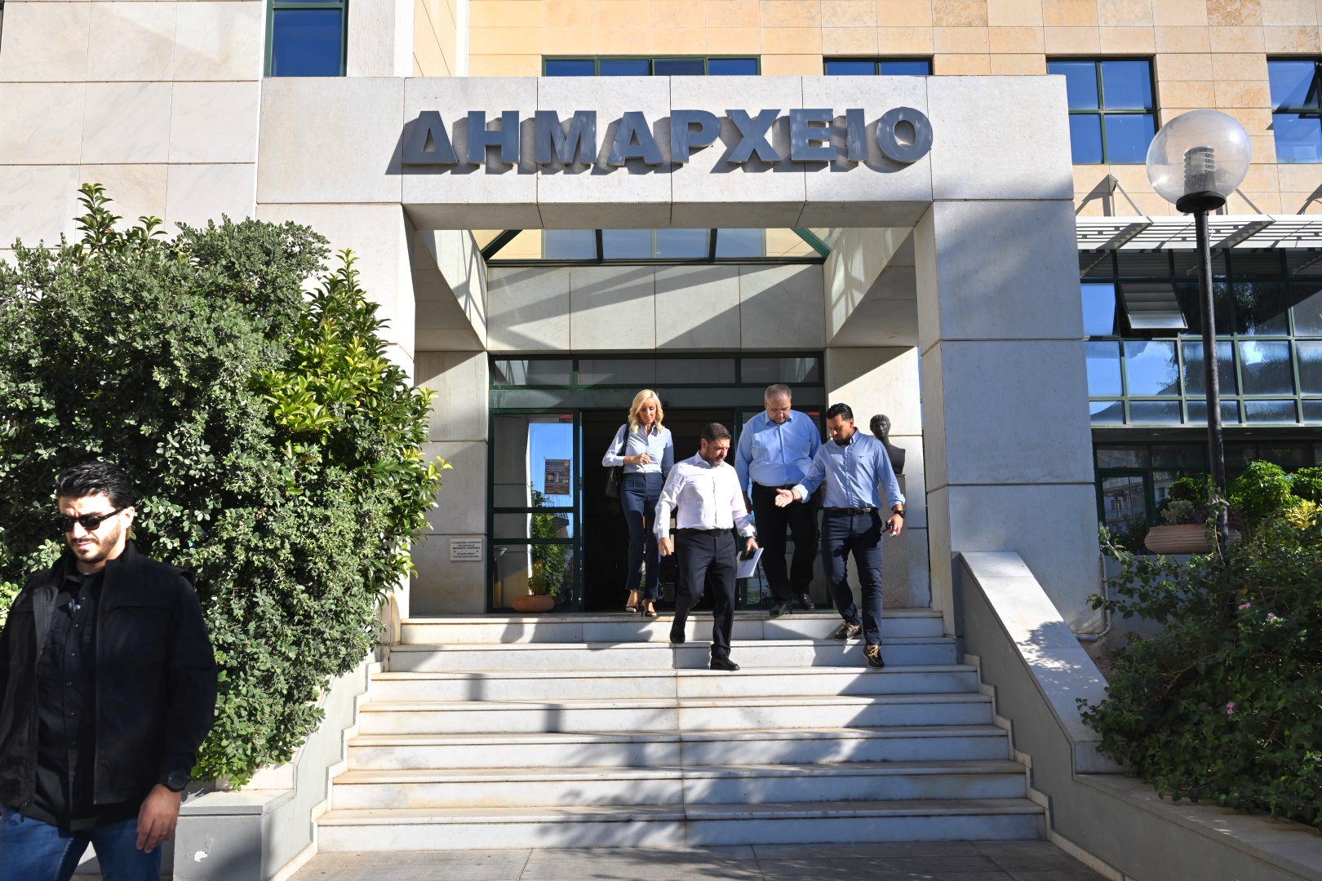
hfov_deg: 62.8
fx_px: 1083
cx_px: 661
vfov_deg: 44.3
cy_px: 440
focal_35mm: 30
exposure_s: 1/200
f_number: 10
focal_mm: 29.5
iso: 100
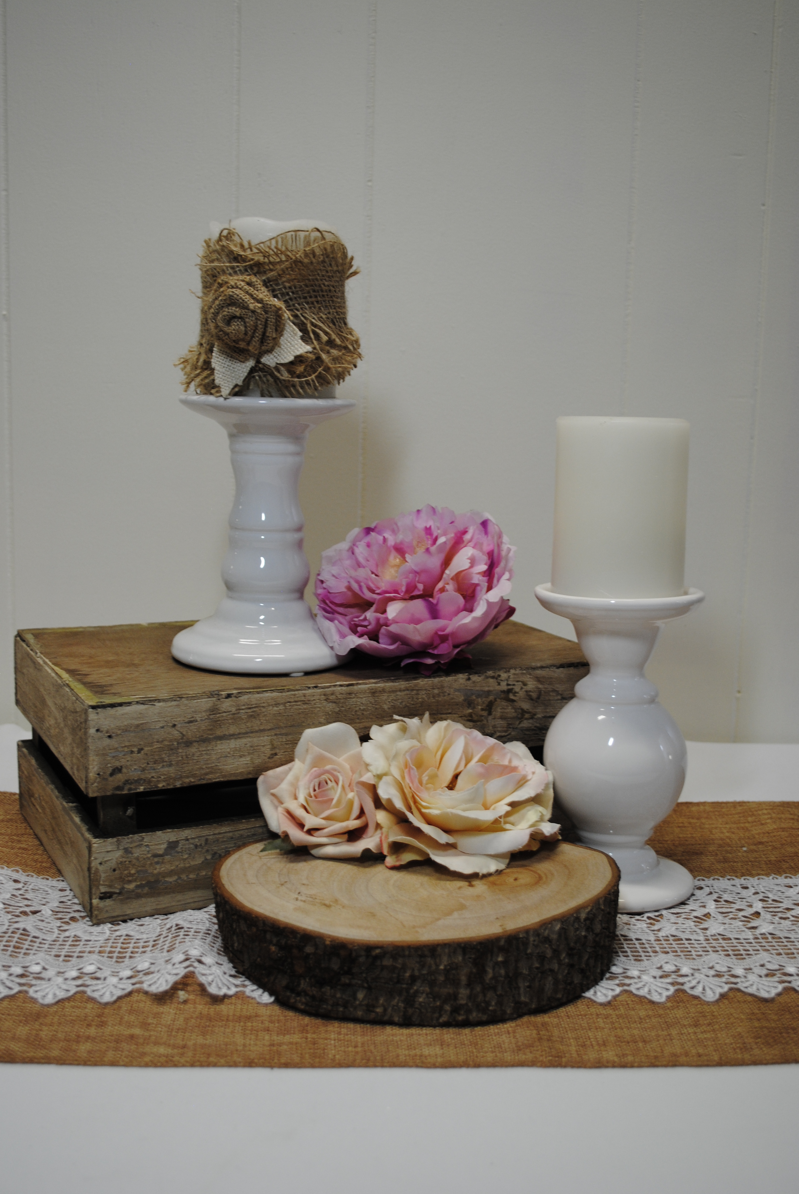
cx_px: 400
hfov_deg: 34.3
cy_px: 597
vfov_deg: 49.5
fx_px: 1295
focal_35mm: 39
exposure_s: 1/40
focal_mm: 26
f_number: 4.2
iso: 200
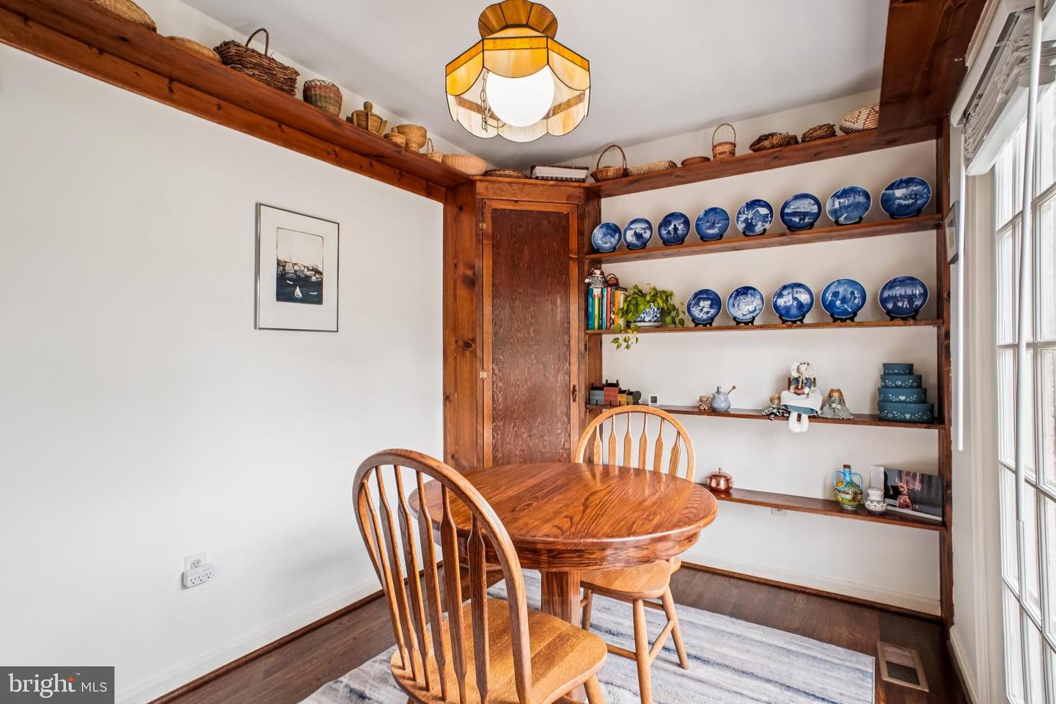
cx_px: 528
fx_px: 484
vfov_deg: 72.1
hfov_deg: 95.0
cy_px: 352
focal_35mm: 16
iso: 500
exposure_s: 1/40
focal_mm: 11
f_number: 8
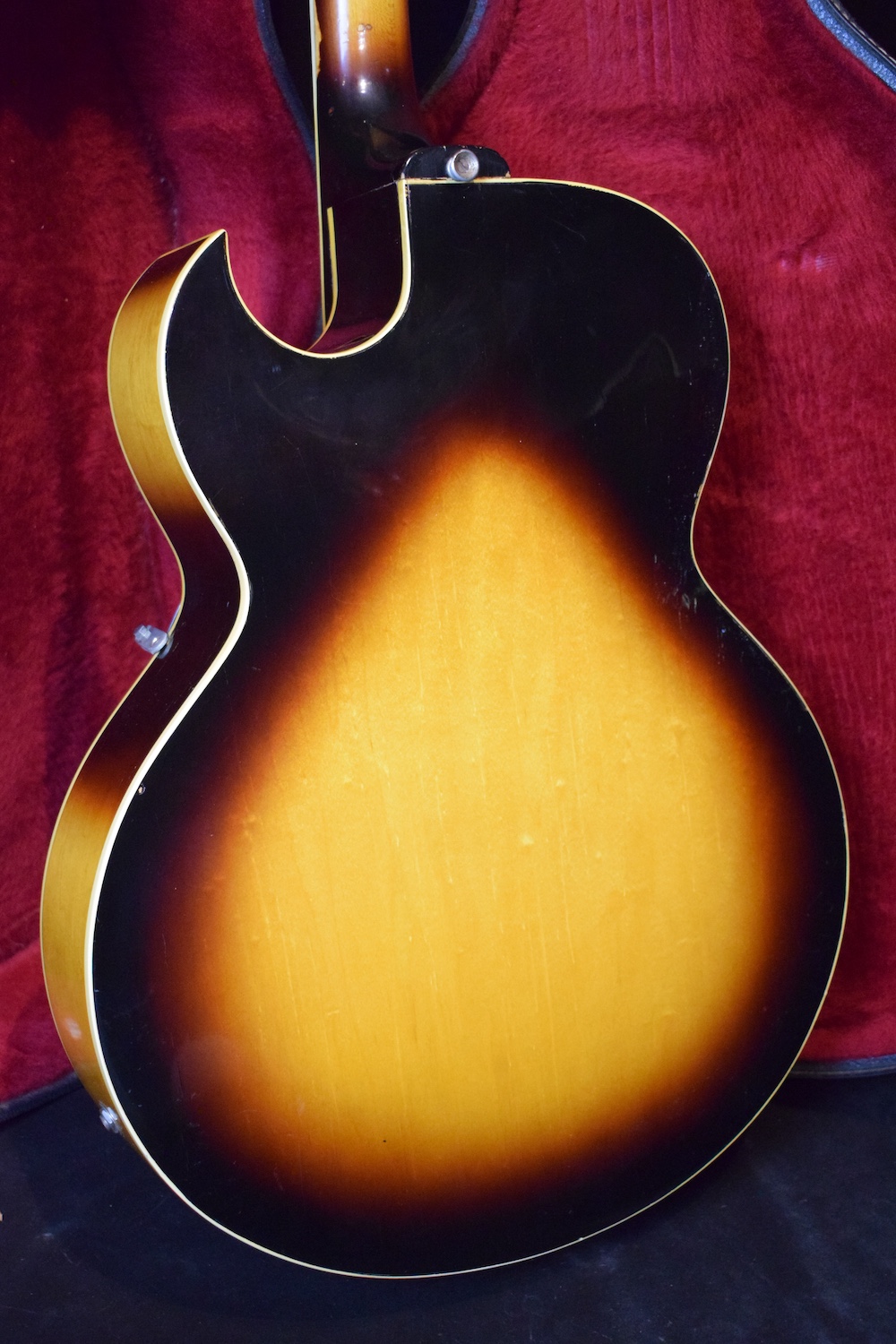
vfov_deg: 41.1
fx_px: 1792
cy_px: 672
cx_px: 448
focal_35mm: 48
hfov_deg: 28.1
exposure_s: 1/60
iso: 5000
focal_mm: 32
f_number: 4.5
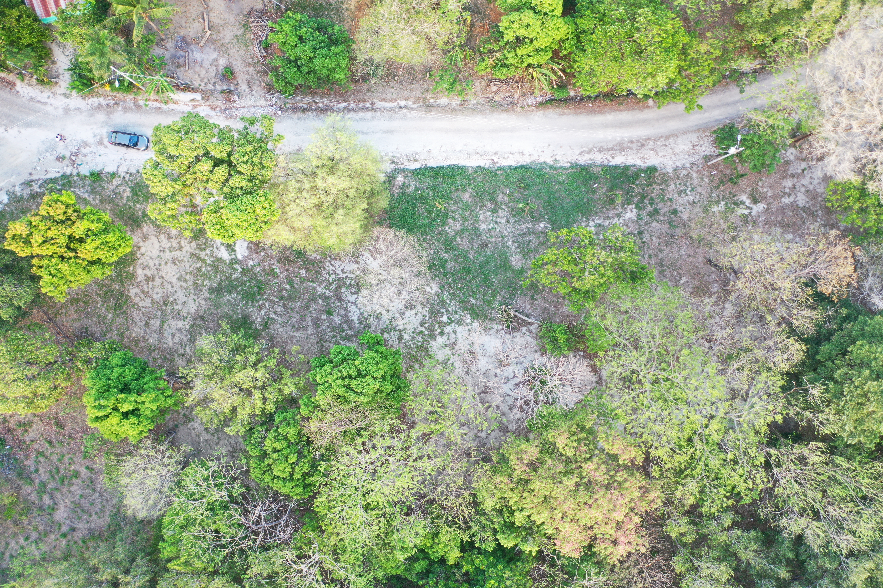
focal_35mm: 28
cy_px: 294
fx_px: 687
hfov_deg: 65.5
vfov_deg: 46.4
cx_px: 442
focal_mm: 10.26
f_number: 2.8
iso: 160
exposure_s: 1/30
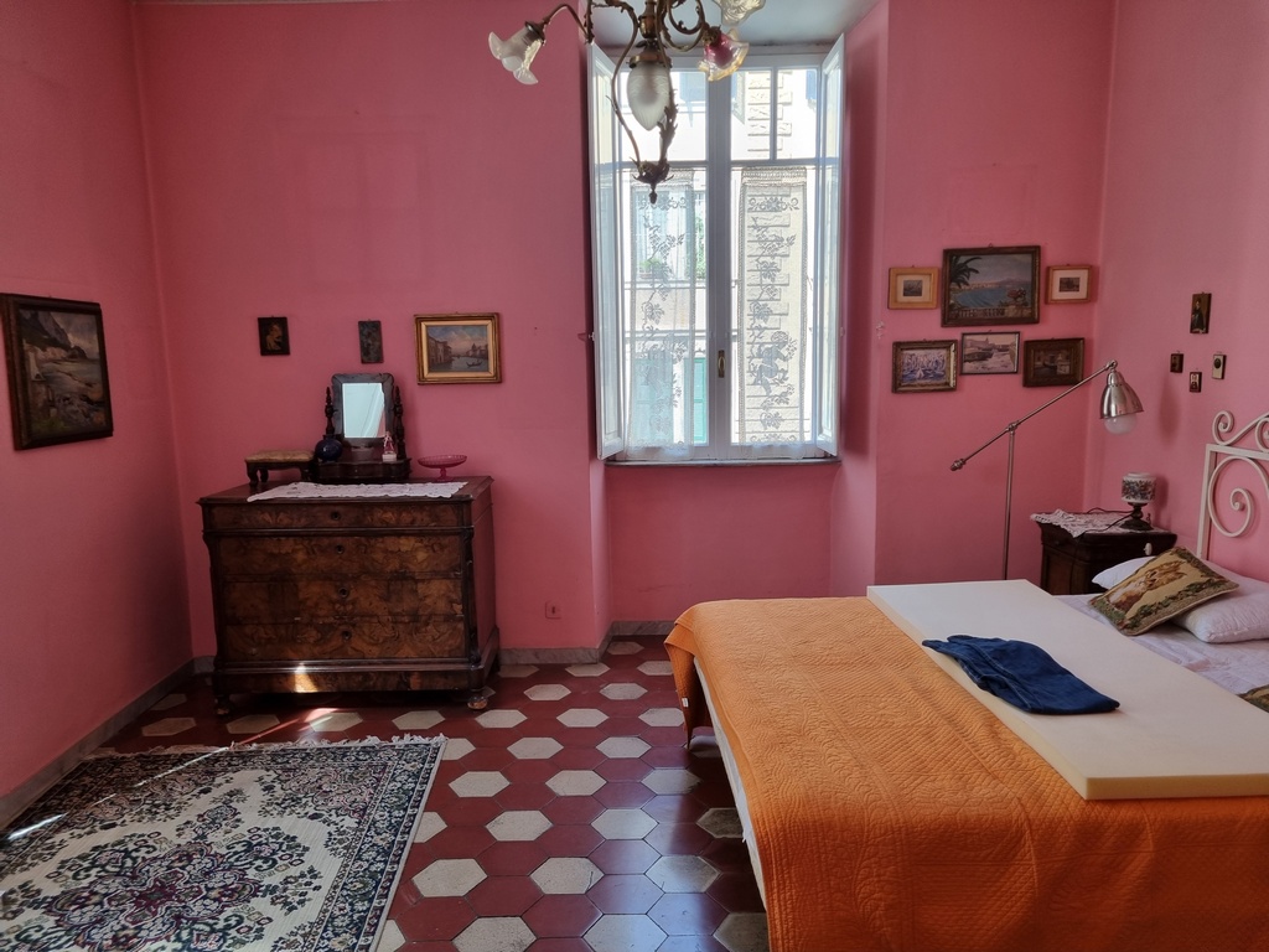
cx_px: 634
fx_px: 953
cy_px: 476
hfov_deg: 67.3
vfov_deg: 53.1
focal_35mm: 26
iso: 64
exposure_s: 1/100
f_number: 1.8
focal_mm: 5.4
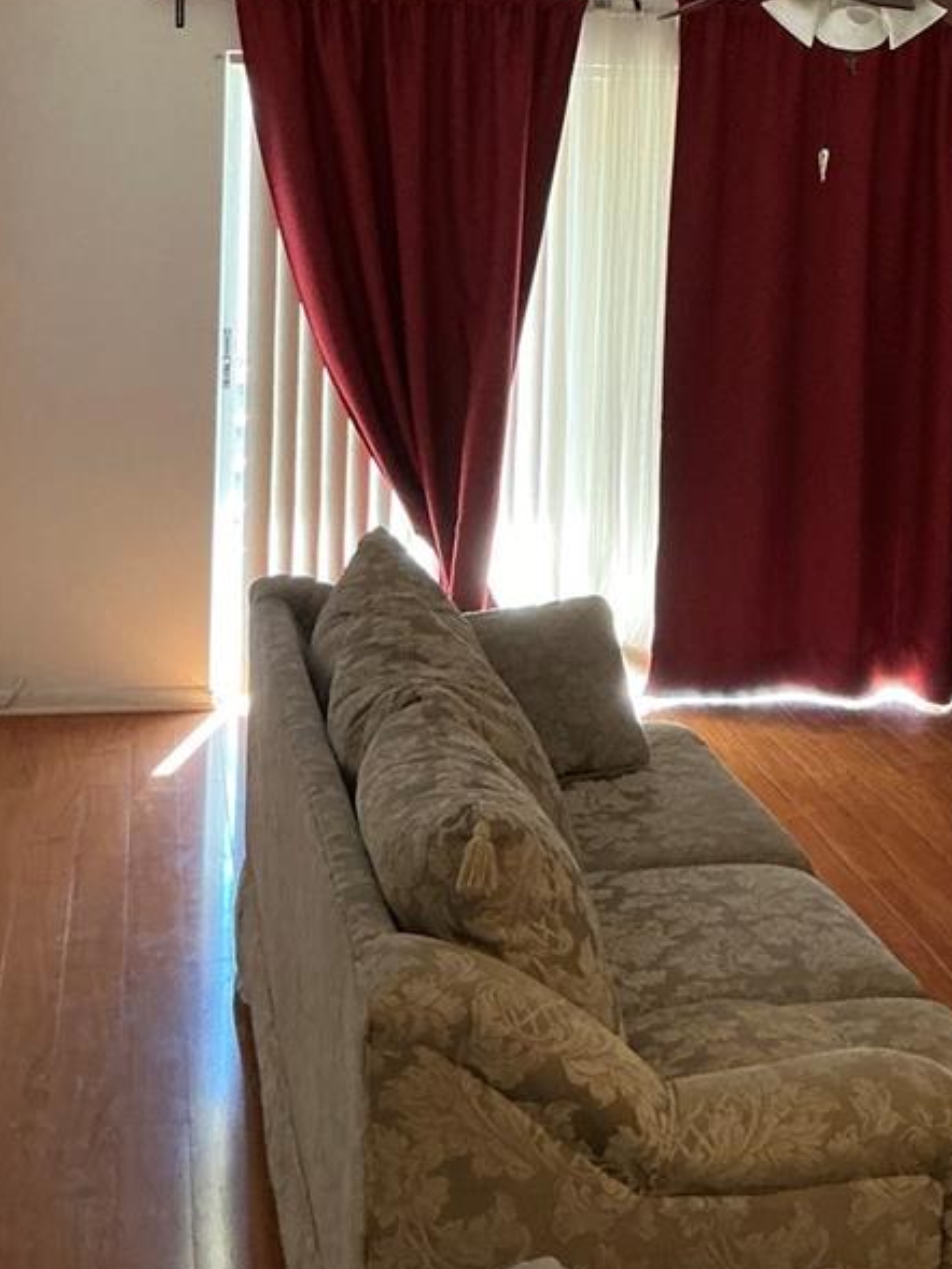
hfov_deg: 25.6
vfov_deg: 32.9
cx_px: 541
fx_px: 2089
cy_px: 265
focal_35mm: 57
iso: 160
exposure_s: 1/60
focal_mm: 3
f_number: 1.8
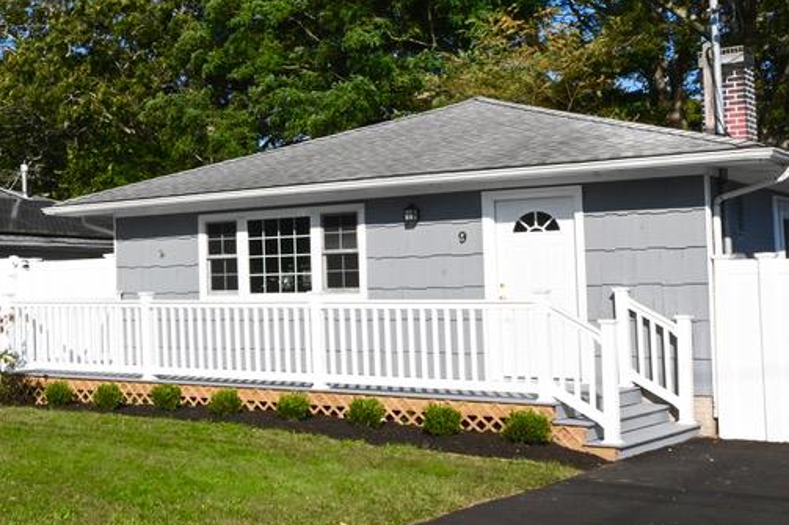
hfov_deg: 32.0
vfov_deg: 24.2
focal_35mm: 56
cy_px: 225
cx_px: -50
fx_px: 1227
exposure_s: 1/640
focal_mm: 22
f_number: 22
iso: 1600
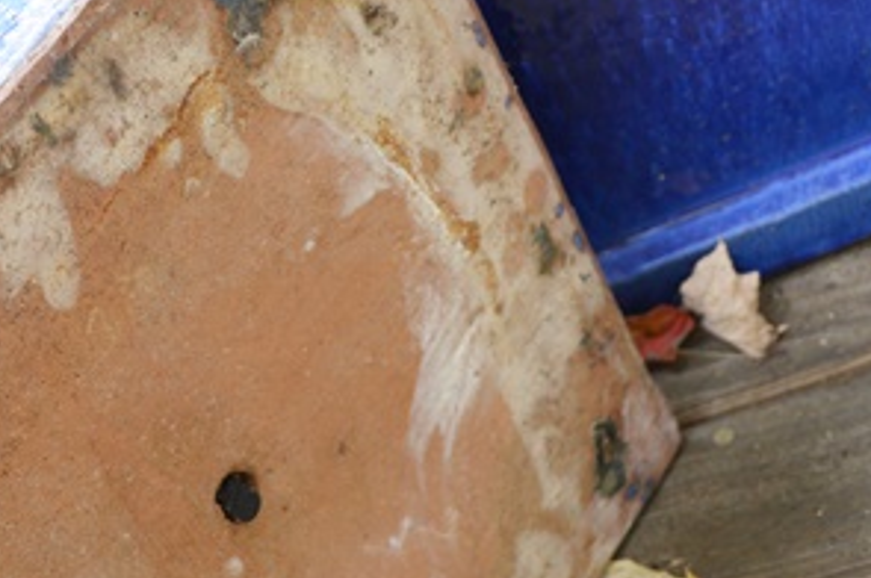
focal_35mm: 55
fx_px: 1329
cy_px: 392
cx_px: 180
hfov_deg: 35.2
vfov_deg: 24.4
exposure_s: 1/80
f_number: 4.5
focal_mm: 18
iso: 400
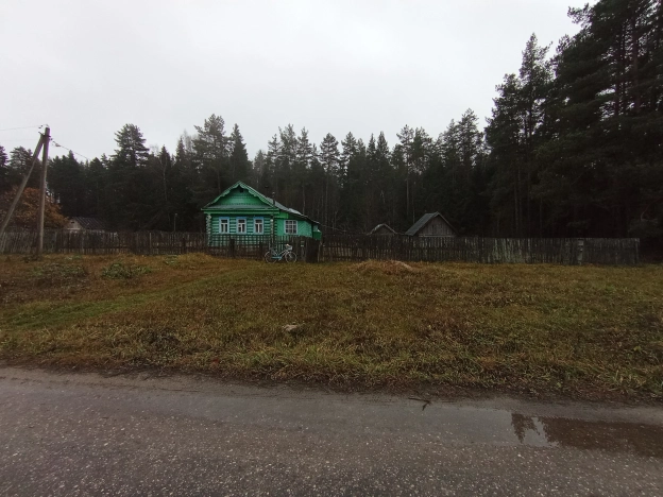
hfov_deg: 94.5
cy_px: 248
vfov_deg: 78.1
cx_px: 332
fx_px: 306
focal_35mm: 16
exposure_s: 1/50
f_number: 2.2
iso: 214
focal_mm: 1.65
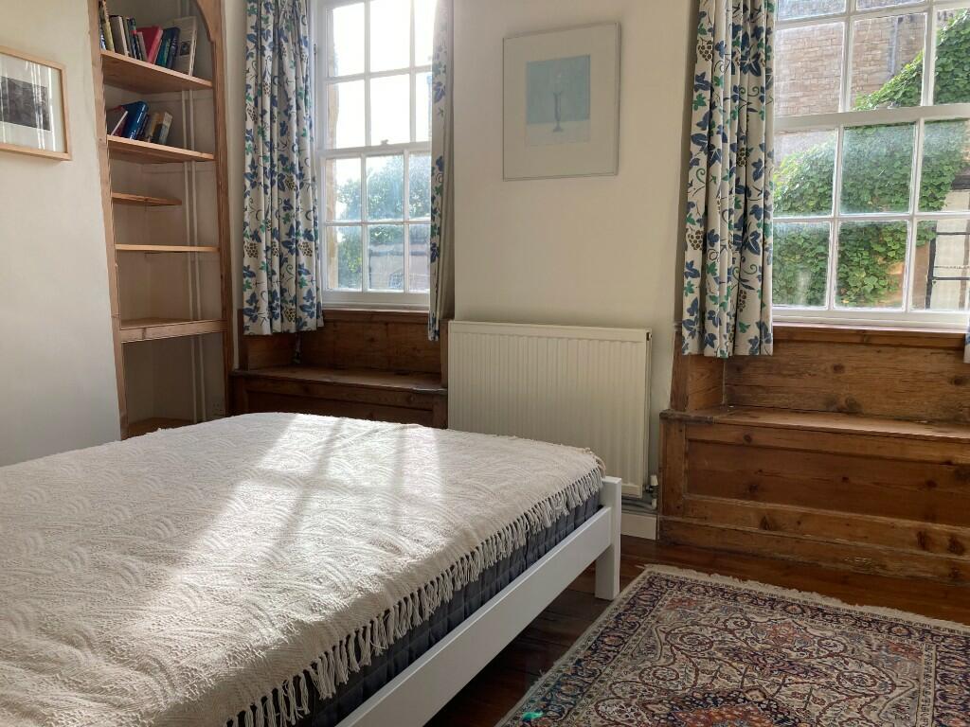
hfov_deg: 63.4
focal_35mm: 28
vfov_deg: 49.7
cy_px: 364
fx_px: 785
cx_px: 485
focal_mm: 3.99
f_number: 1.8
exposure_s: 1/213
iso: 20
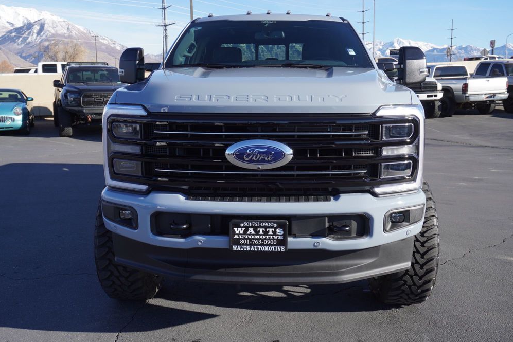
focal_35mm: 37
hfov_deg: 51.9
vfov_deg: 36.0
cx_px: 252
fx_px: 527
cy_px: 170
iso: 100
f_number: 7.1
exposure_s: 1/160
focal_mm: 24
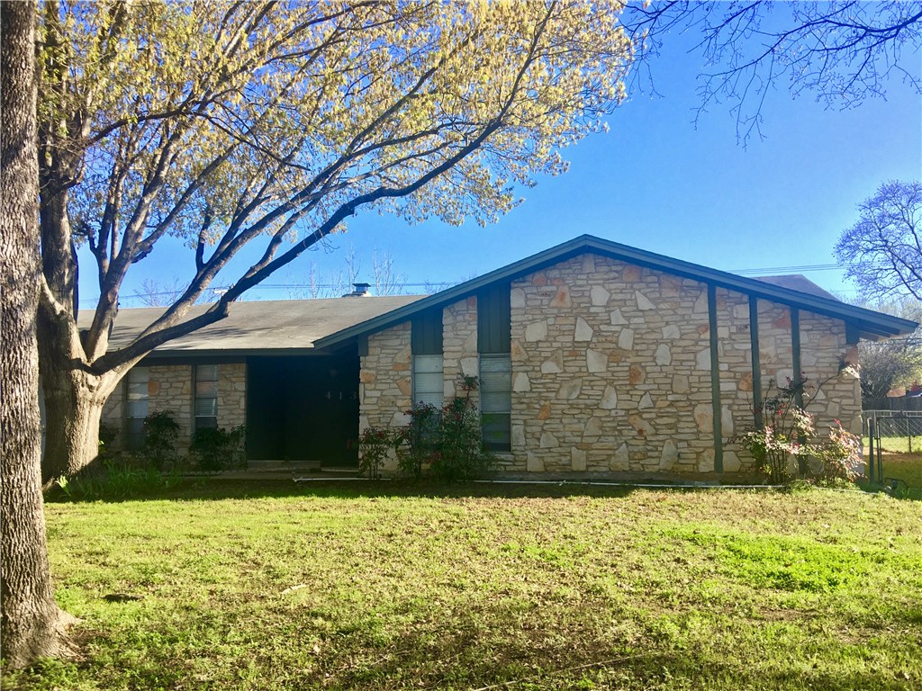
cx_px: 461
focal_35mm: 29
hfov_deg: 61.7
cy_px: 346
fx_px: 772
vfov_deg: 48.2
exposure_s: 1/327
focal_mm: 4.15
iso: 25
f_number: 2.2
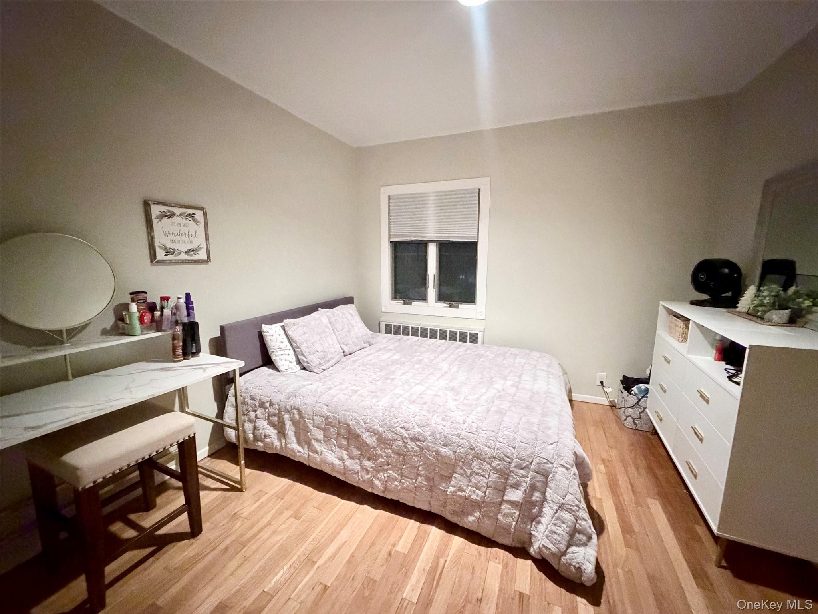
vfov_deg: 85.7
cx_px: 409
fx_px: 331
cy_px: 307
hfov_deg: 102.1
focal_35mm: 14
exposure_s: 1/40
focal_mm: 2.22
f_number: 2.2
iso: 1250
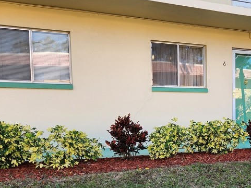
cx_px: 236
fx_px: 355
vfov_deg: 29.2
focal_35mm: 49
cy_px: 137
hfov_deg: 36.0
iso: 20
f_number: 1.8
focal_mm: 5.4
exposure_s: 1/257
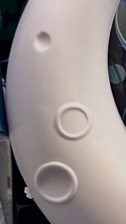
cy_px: 248
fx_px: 1083
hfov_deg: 6.5
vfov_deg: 11.7
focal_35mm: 182
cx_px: 257
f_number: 1.5
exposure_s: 1/121
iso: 125
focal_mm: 5.7
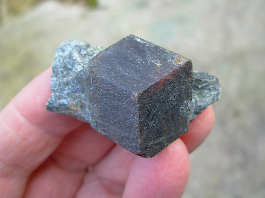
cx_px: 132
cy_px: 99
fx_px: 291
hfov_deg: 49.0
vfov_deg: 37.7
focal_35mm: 38
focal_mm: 6.3
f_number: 2.9
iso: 50
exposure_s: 1/111
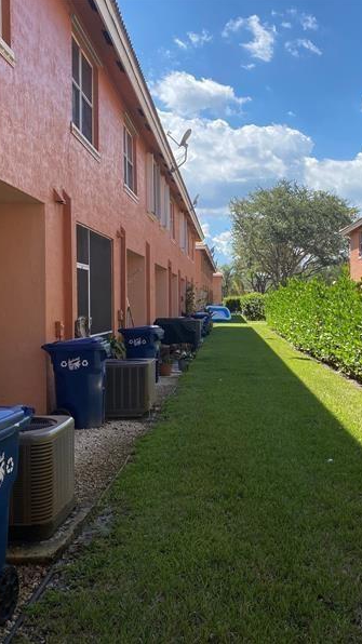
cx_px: 265
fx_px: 649
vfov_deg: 52.8
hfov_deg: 30.7
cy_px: 321
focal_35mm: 38
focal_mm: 4.25
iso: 32
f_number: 1.8
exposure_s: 1/1543
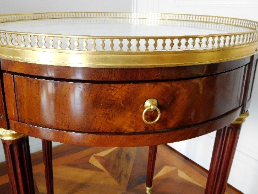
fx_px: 239
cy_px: 80
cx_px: 114
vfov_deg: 44.0
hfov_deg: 56.7
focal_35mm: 32
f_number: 3.4
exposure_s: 1/13
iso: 400
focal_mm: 4.5
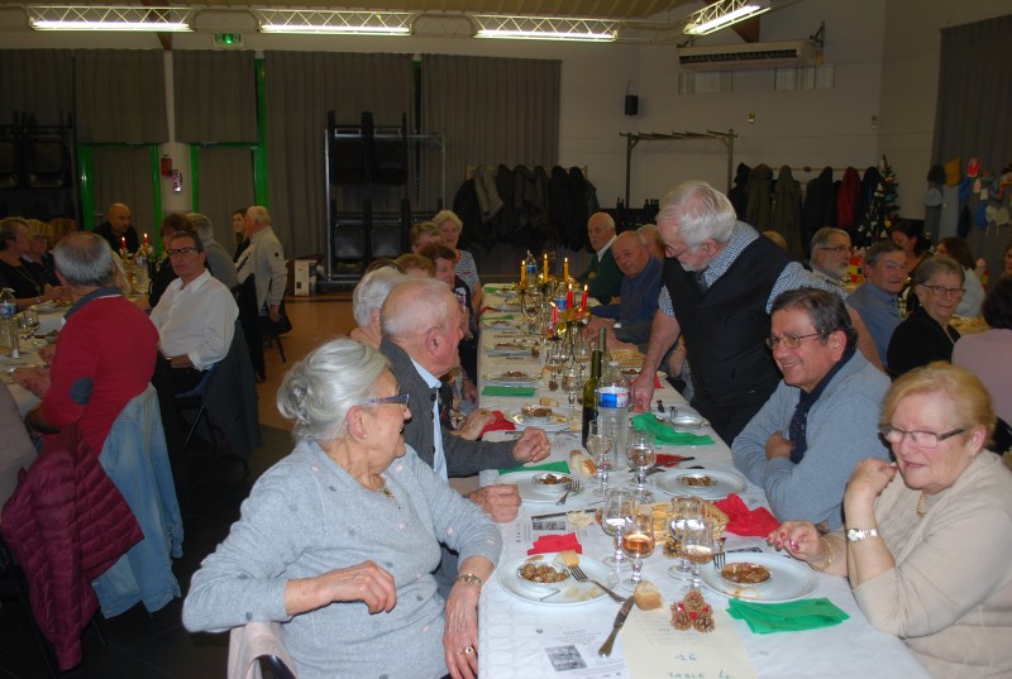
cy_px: 340
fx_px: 930
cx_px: 506
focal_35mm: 33
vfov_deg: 40.1
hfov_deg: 57.1
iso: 200
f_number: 4
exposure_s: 1/60
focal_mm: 22
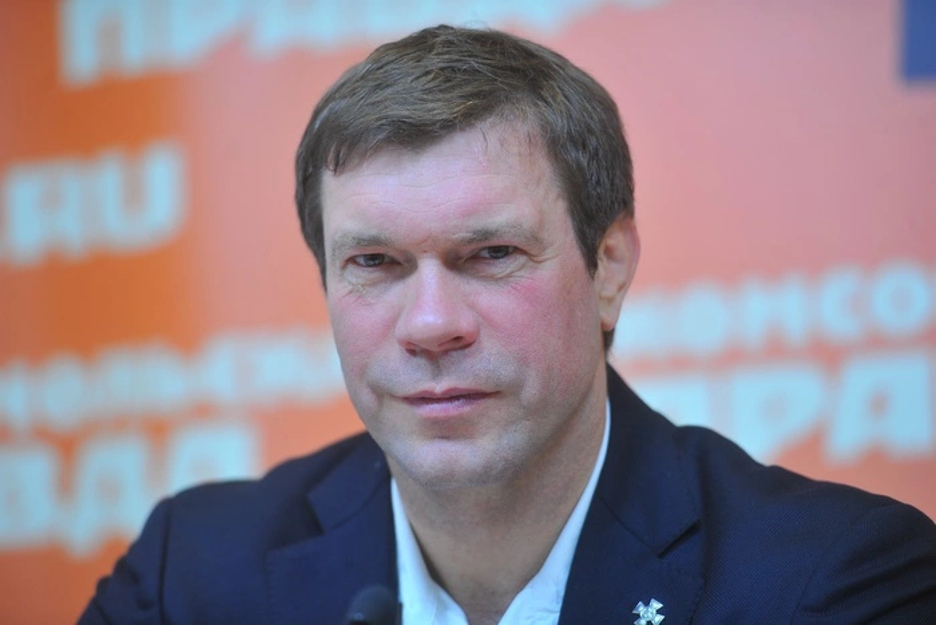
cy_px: 312
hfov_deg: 10.3
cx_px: 468
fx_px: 5201
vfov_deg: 6.9
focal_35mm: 200
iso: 640
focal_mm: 200
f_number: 2.8
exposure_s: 1/160
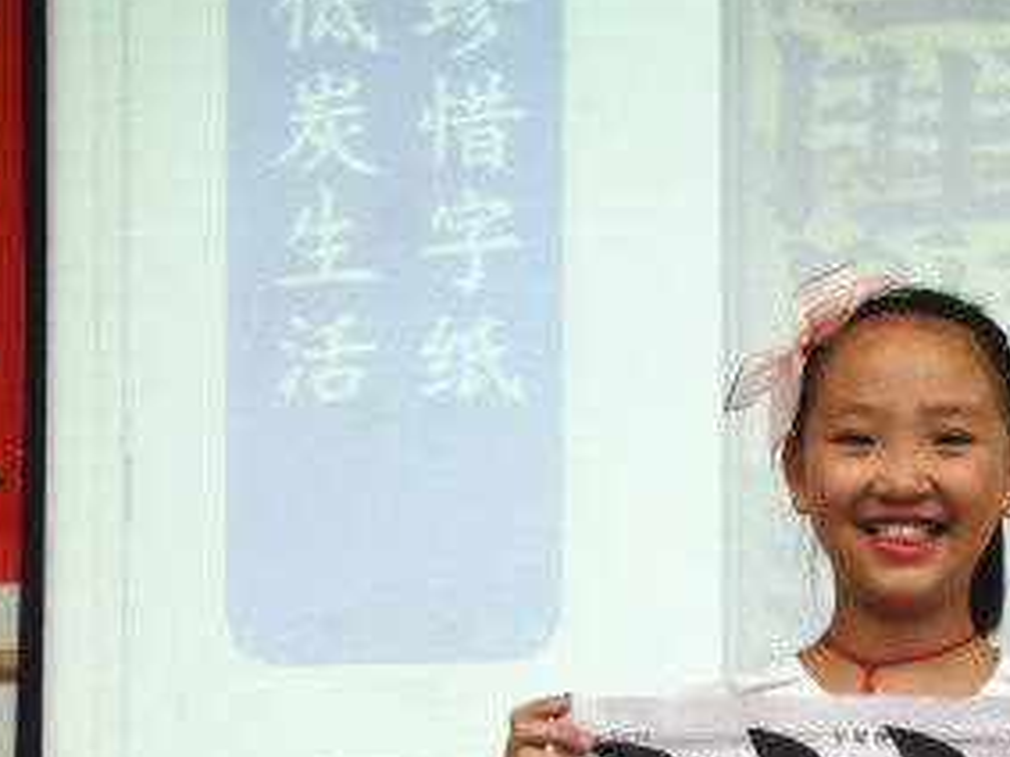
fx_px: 1779
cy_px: 673
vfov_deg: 23.4
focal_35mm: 61
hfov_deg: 30.4
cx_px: 889
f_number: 3
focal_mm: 4.5
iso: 100
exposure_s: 1/30
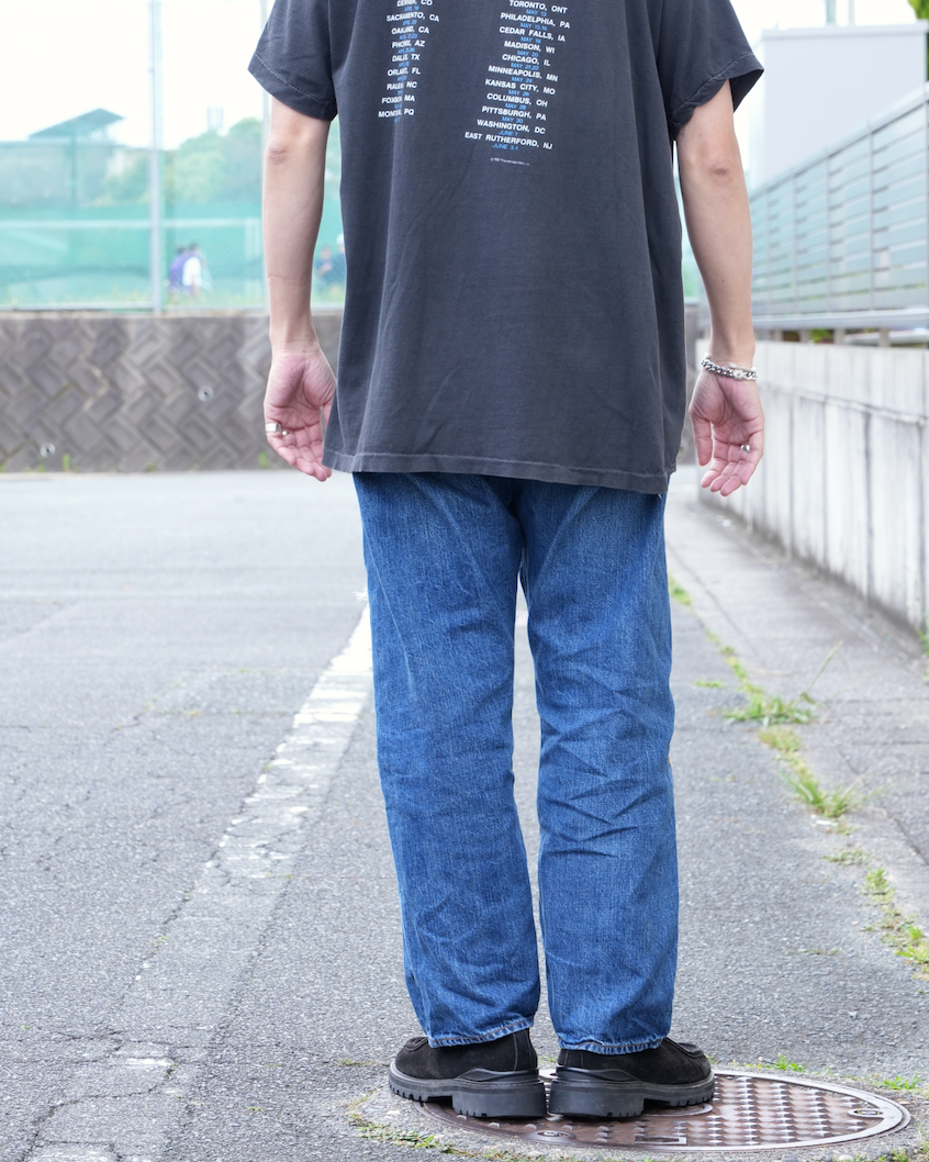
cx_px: 467
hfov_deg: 13.2
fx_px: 4022
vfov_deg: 16.4
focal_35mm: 117
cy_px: 462
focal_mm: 103
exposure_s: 1/125
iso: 640
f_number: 11
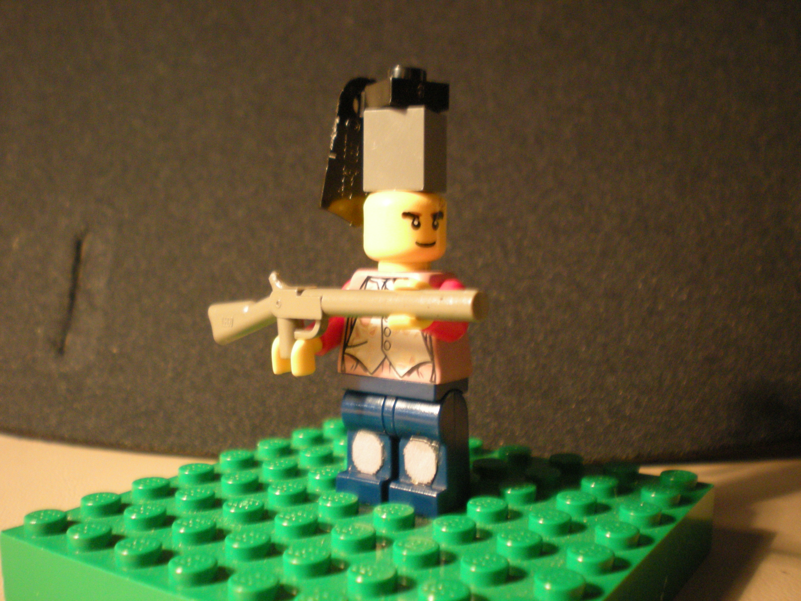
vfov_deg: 37.7
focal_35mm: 38
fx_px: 879
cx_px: 400
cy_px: 300
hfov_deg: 49.0
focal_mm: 6.3
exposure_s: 1/15
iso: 253
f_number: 3.1
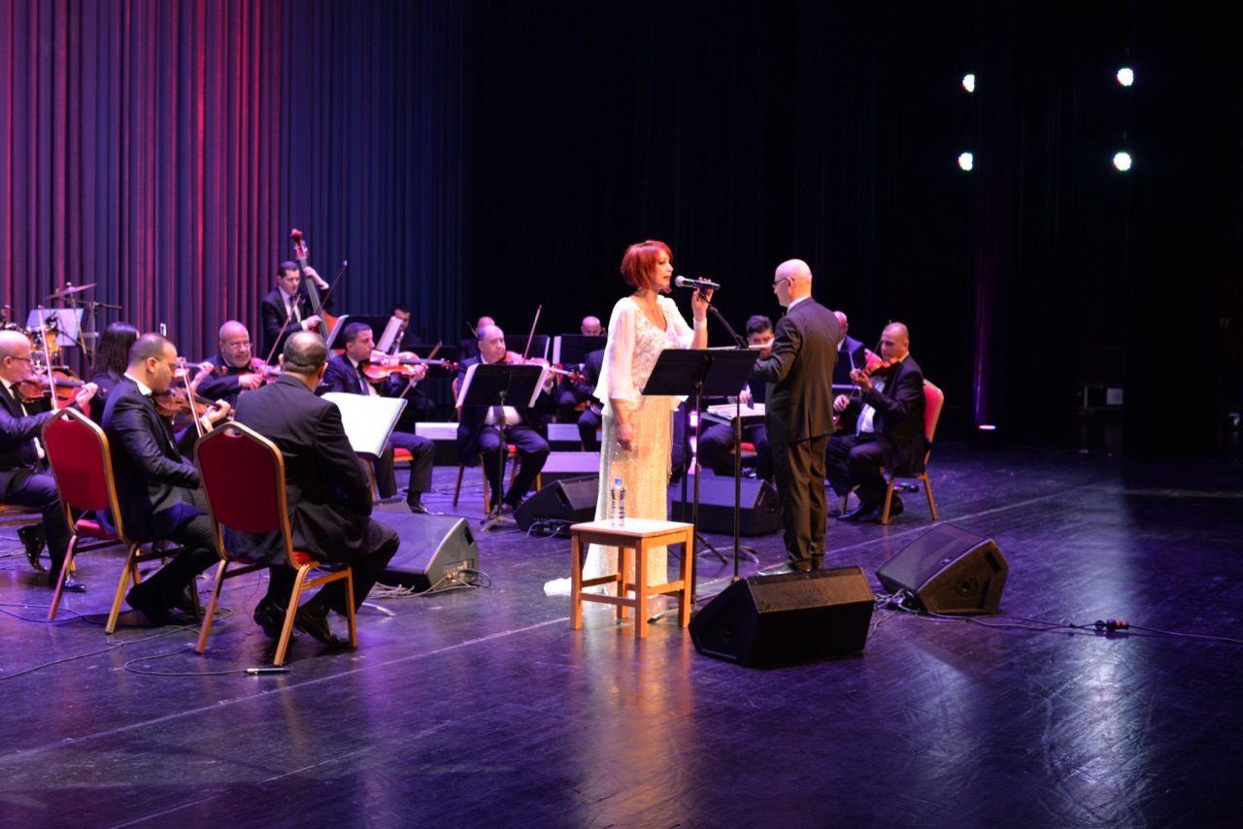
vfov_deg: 27.0
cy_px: 414
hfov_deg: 39.6
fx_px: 1727
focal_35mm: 50
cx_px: 622
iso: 400
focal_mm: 50
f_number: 4
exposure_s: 1/60
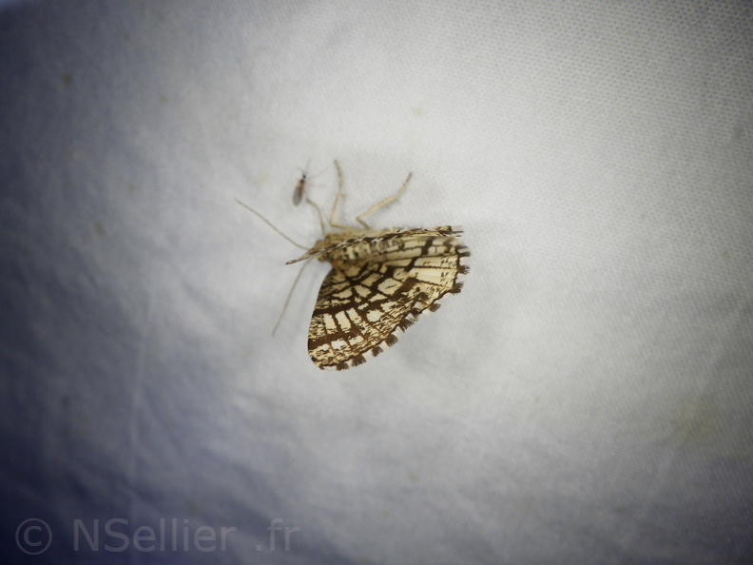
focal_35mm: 34
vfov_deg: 41.8
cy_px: 282
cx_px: 376
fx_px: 740
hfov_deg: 54.0
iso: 250
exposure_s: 1/800
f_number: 4.6
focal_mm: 6.1
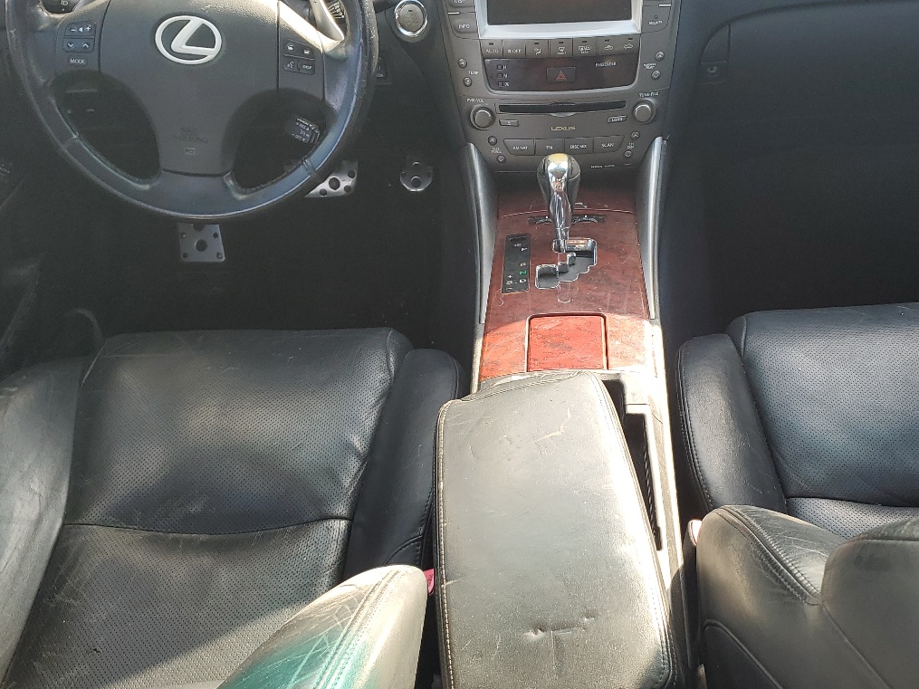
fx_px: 1088
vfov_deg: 35.1
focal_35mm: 41
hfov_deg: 45.5
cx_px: 565
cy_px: 342
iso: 50
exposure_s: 1/192
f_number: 1.5
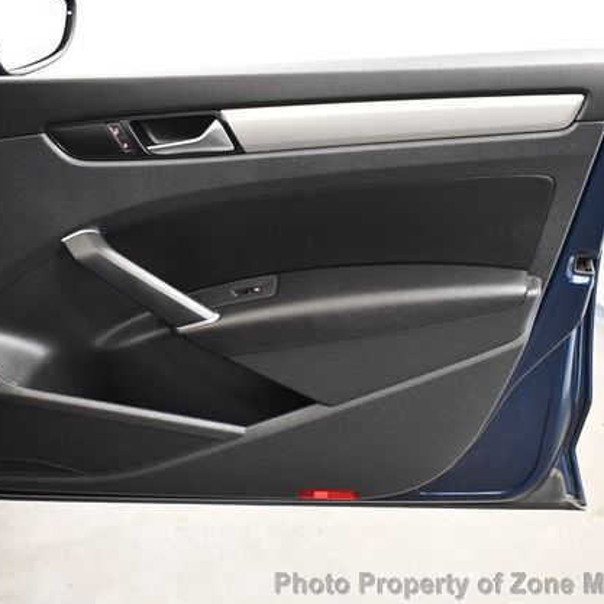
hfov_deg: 36.0
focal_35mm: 47
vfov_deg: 36.1
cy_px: 303
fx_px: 928
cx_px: 258
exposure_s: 1/60
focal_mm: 18
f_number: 3.5
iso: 3200
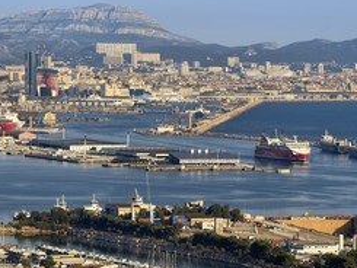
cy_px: 150
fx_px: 2549
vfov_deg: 6.0
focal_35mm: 247
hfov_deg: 8.0
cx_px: 208
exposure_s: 1/400
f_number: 9
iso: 200
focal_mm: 150
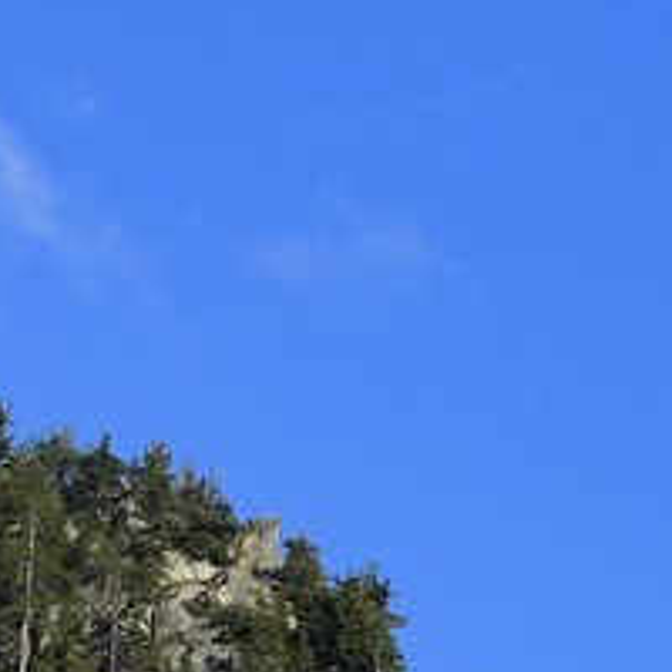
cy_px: 1371
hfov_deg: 3.6
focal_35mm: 476
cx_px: 2325
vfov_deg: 3.6
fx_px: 10455
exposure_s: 1/200
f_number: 11
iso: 200
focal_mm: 70
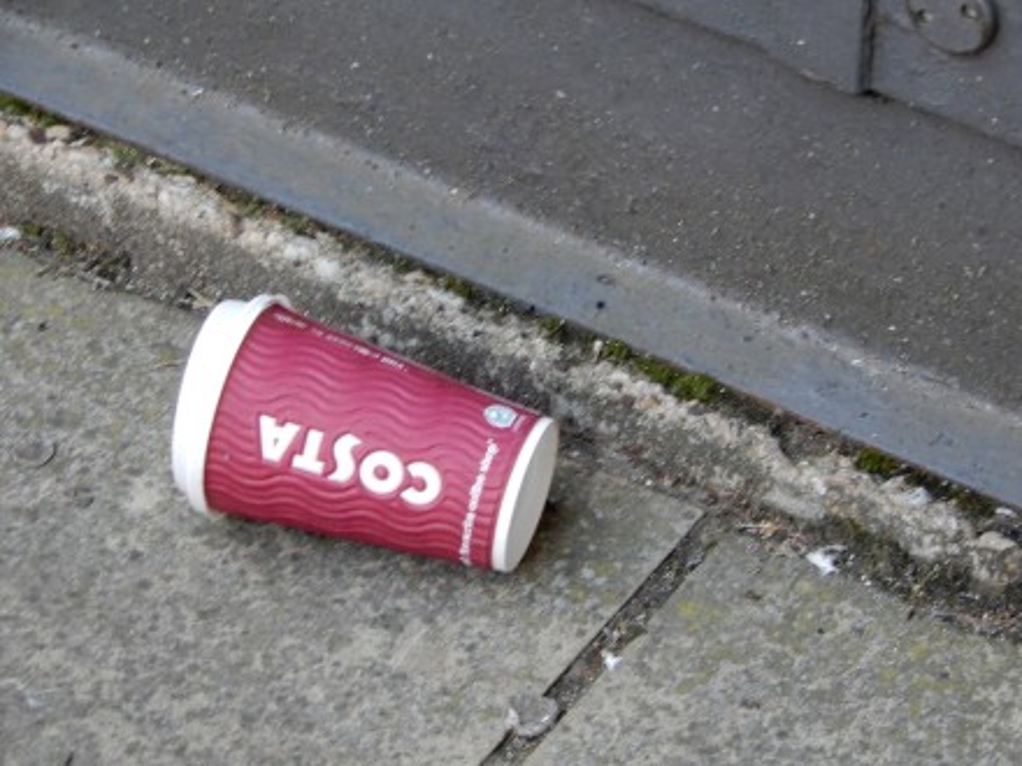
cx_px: 511
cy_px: 383
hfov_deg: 14.6
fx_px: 3986
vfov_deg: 11.0
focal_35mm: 135
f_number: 5
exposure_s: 1/15
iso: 400
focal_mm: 24.1
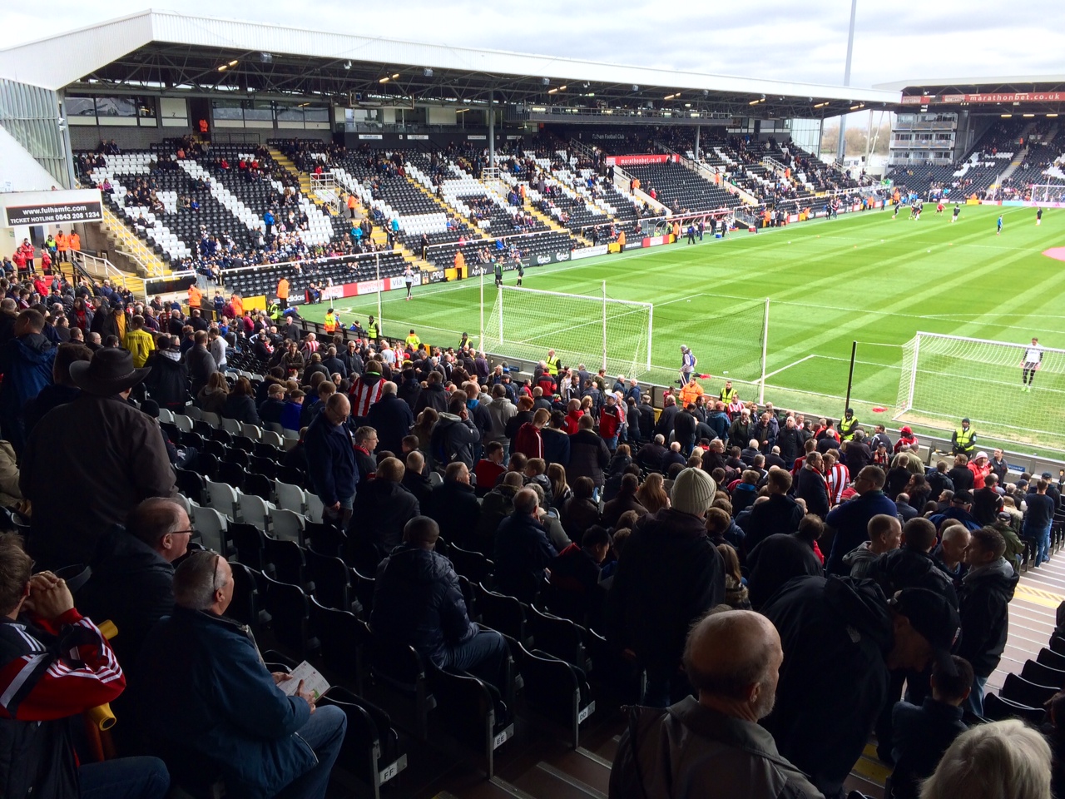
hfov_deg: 60.0
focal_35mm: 30
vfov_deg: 46.8
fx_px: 923
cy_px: 400
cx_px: 532
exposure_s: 1/120
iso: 50
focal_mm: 4.12
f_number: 2.2
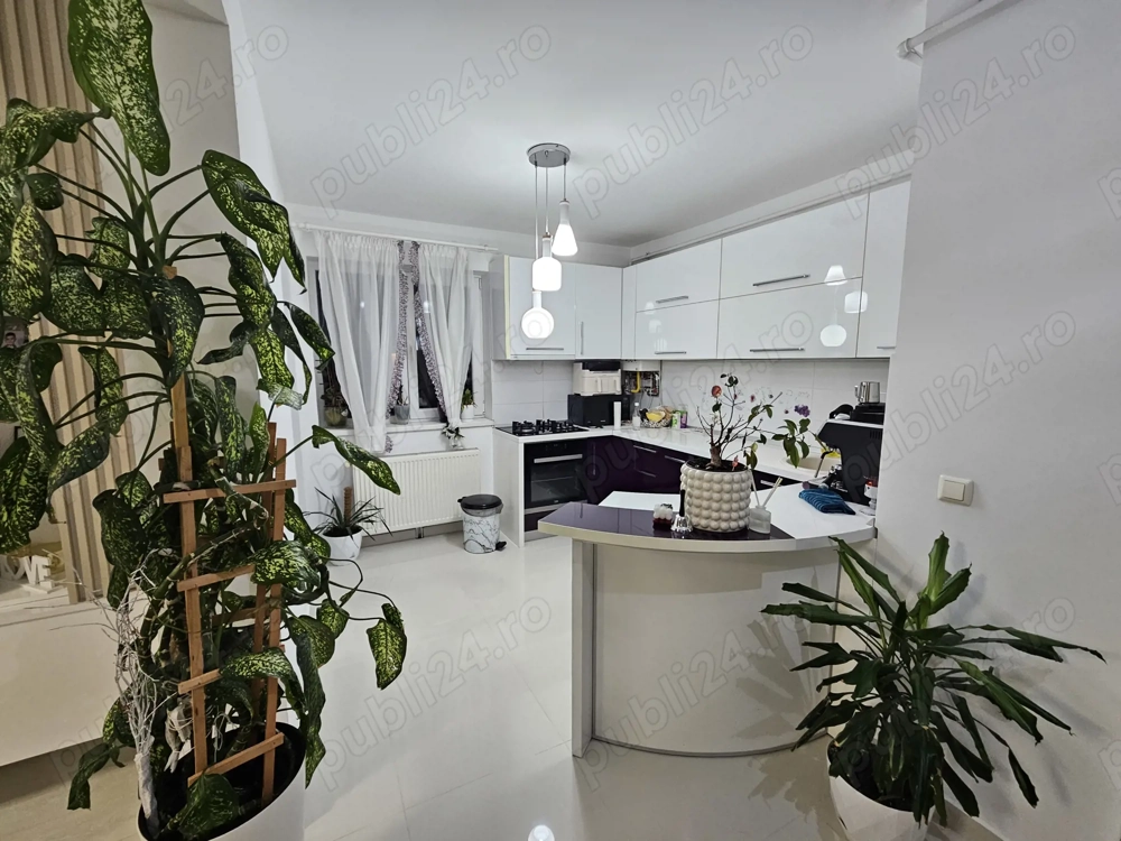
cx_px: 560
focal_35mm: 13
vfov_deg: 89.9
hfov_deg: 106.2
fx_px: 421
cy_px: 420
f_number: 2.2
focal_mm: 2.2
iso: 200
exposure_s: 1/50
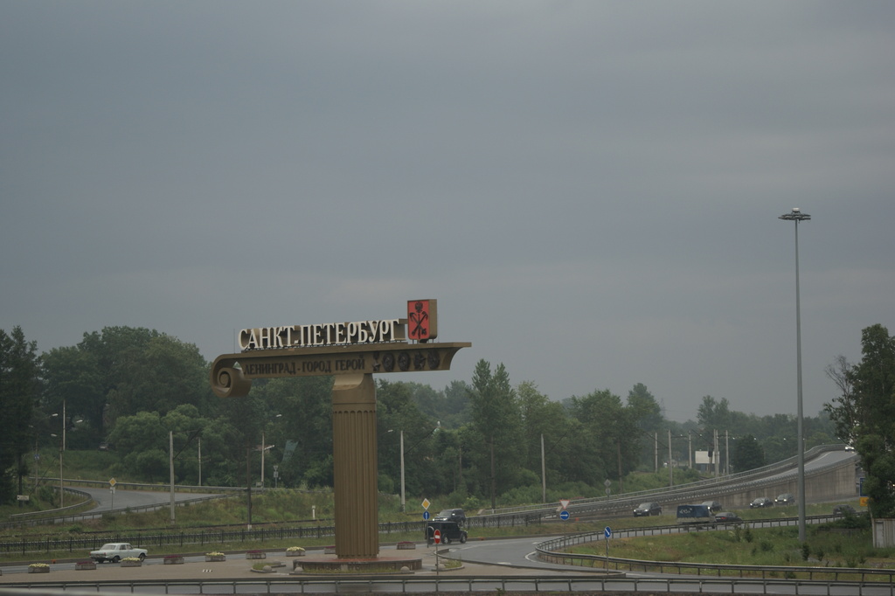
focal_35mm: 112
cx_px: 448
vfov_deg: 12.2
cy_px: 298
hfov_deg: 18.2
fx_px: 2796
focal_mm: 75
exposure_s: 1/640
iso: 100
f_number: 4
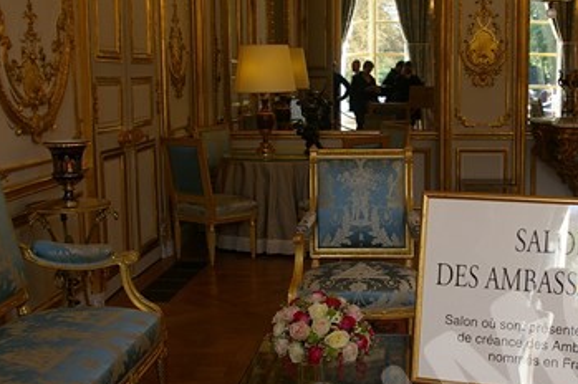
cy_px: 204
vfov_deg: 24.6
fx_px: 882
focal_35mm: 55
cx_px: 383
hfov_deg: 35.9
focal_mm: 20
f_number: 4.5
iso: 200
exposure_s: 1/60
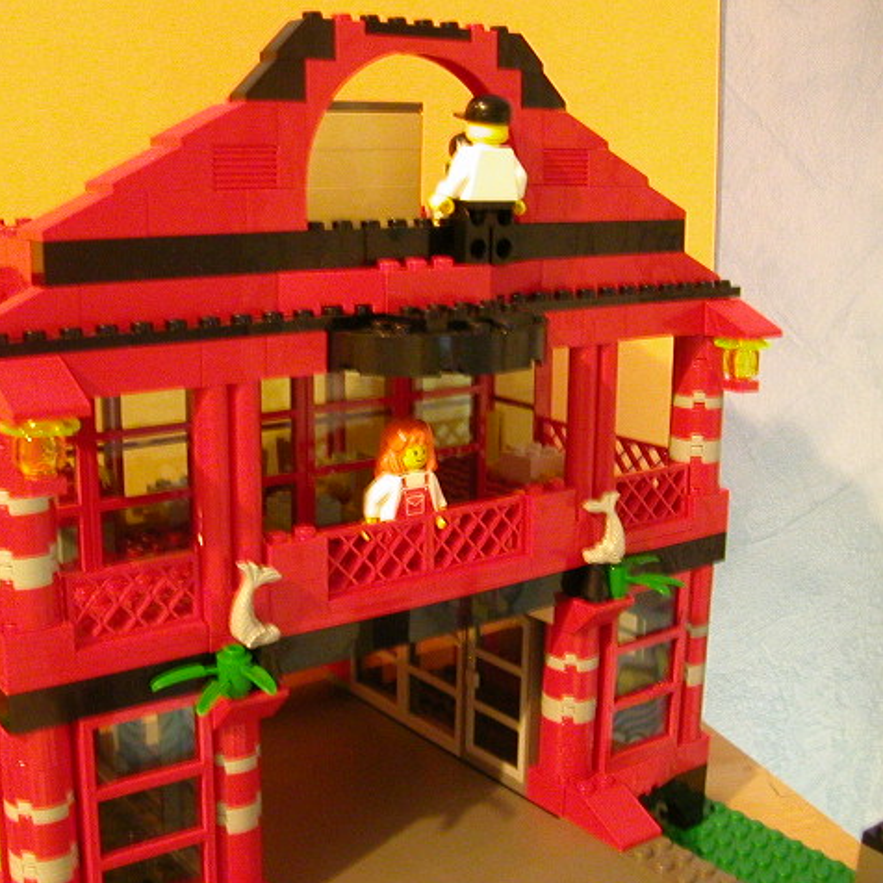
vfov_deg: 38.3
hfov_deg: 38.1
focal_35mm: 44
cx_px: 321
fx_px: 1270
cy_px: 443
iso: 400
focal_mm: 5.6
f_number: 2.7
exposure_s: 1/2.1
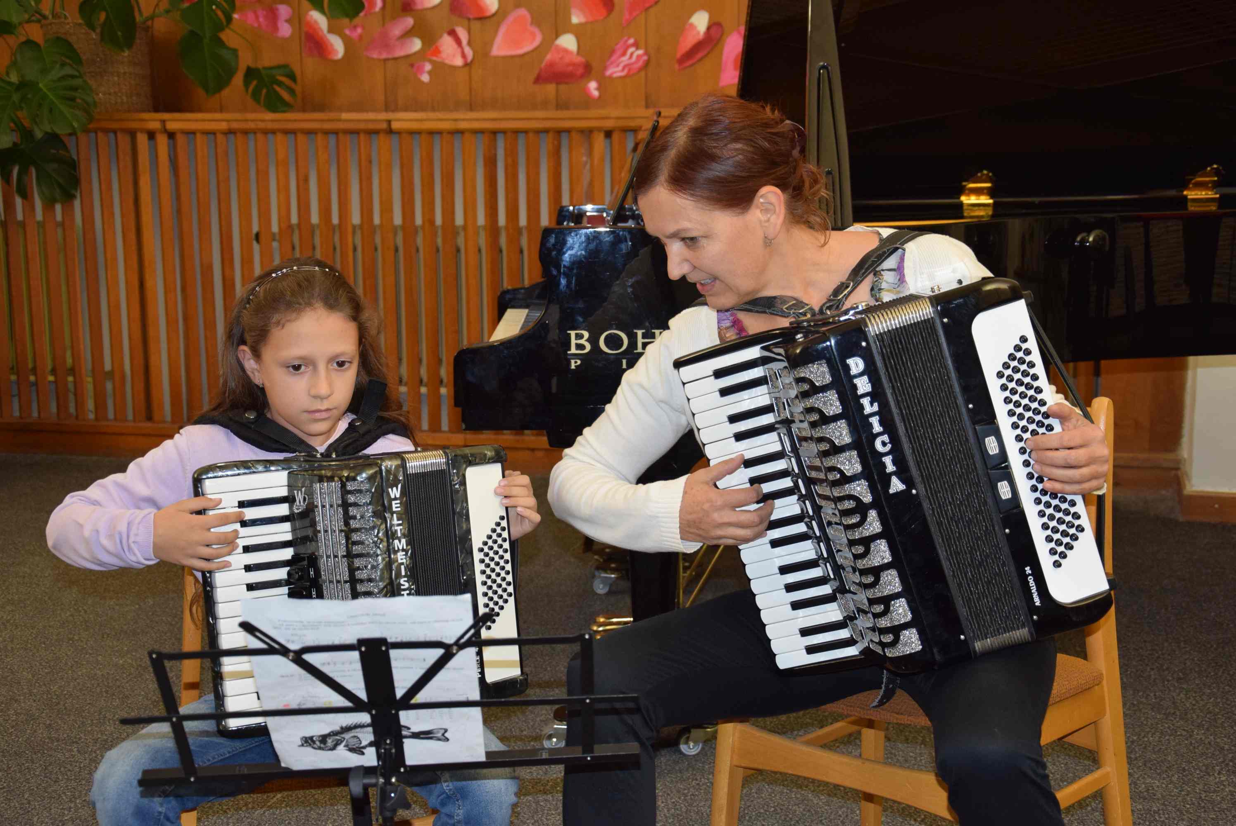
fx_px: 1804
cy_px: 413
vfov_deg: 25.8
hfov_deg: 37.8
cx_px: 618
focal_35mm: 52
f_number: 4.5
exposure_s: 1/80
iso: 800
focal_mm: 35
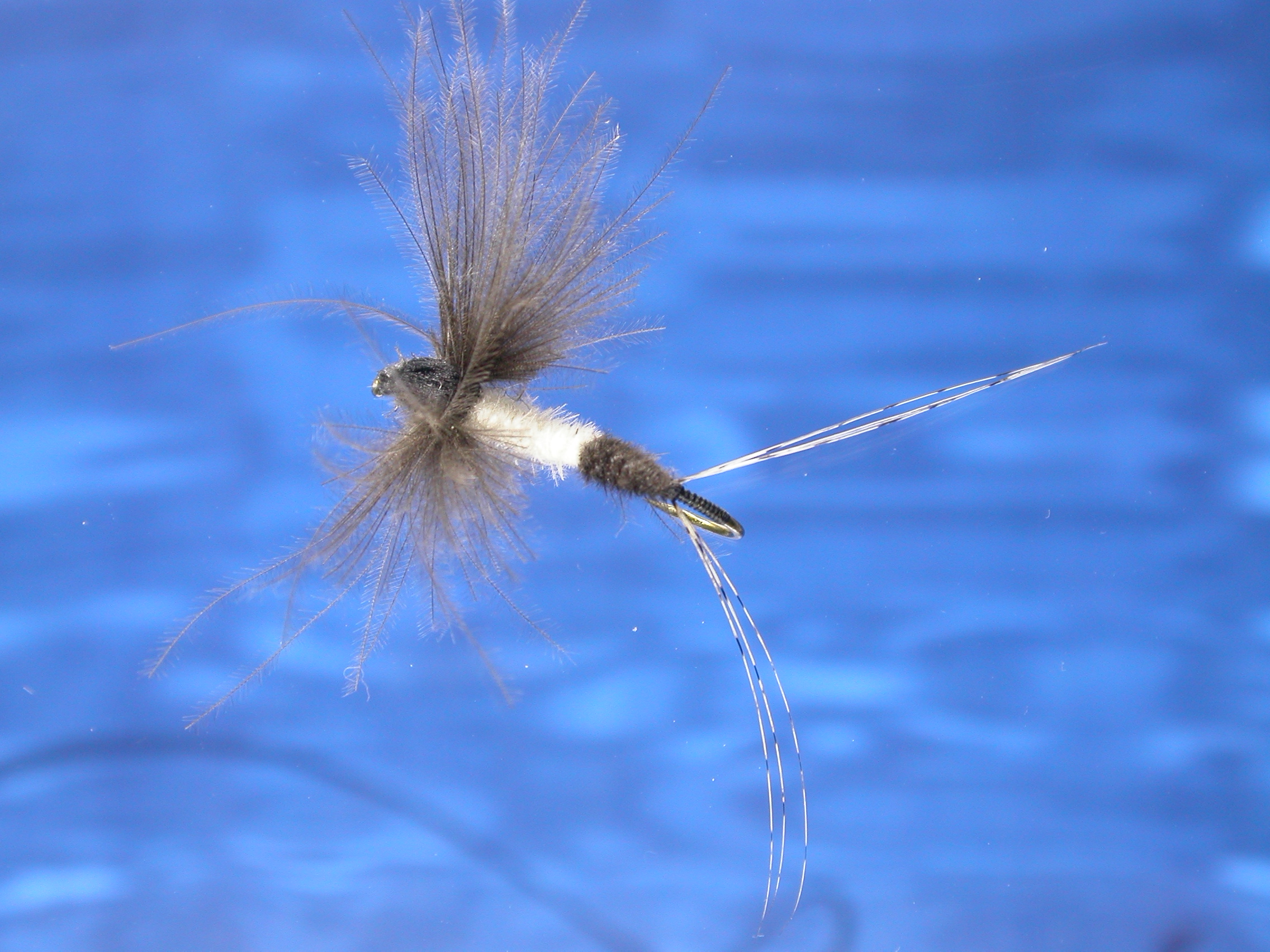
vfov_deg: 16.1
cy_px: 476
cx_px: 635
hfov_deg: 21.3
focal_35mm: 92
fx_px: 3375
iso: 100
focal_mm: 19.1
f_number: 4.8
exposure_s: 1/68.7
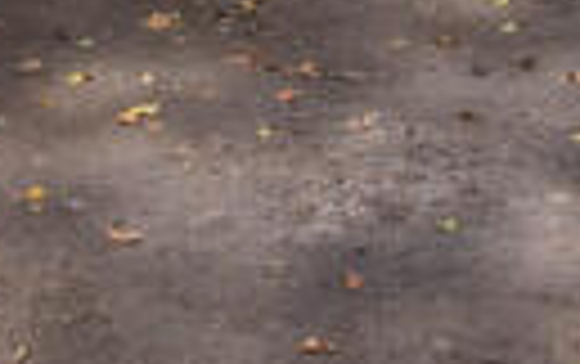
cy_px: -456
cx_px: 611
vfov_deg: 8.2
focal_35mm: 150
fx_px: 2374
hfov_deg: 13.7
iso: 800
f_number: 7.1
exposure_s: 1/250
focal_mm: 29
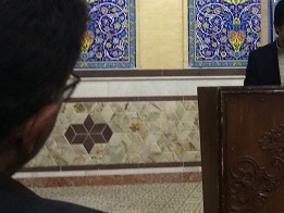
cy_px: 73
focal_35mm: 71
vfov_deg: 20.7
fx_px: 583
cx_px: 328
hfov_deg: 25.1
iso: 200
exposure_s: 1/33
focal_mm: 4.15
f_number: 2.2
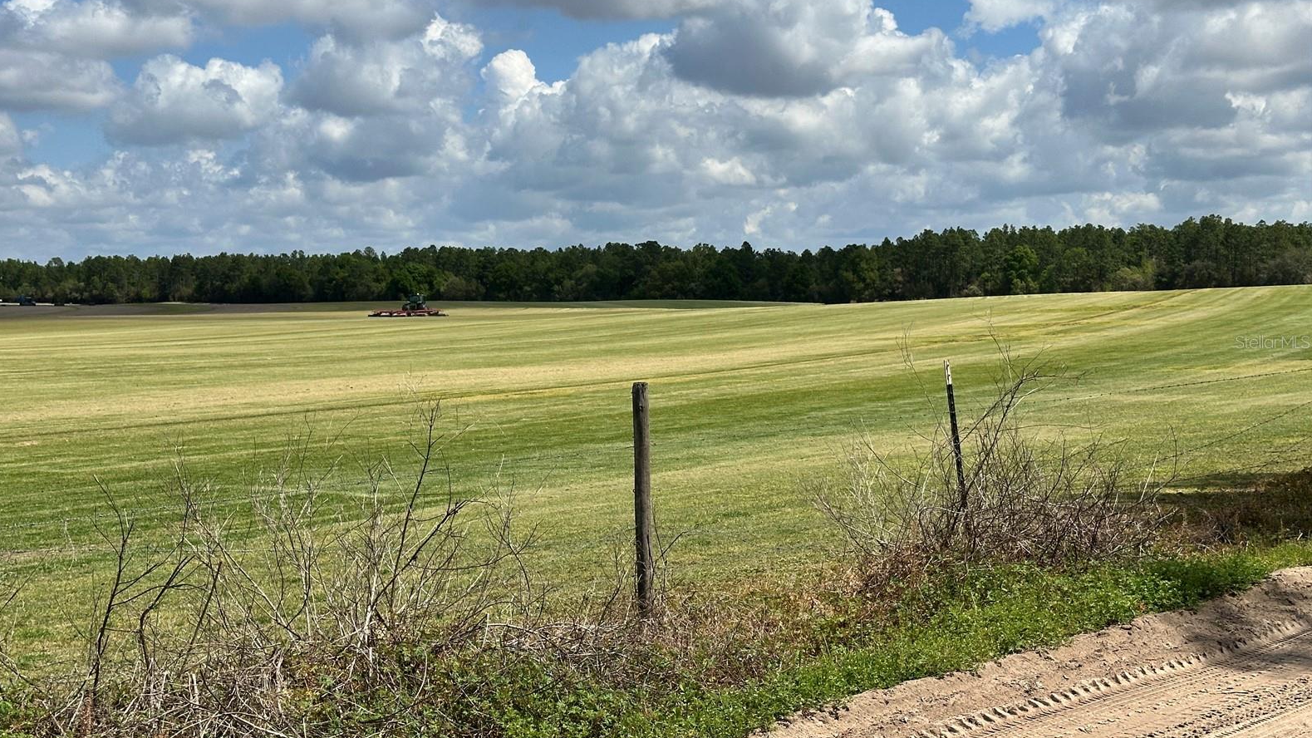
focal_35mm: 53
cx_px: 649
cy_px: 342
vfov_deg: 22.6
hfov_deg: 39.2
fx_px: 1844
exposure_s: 1/6623
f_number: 1.78
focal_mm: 6.86
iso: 64
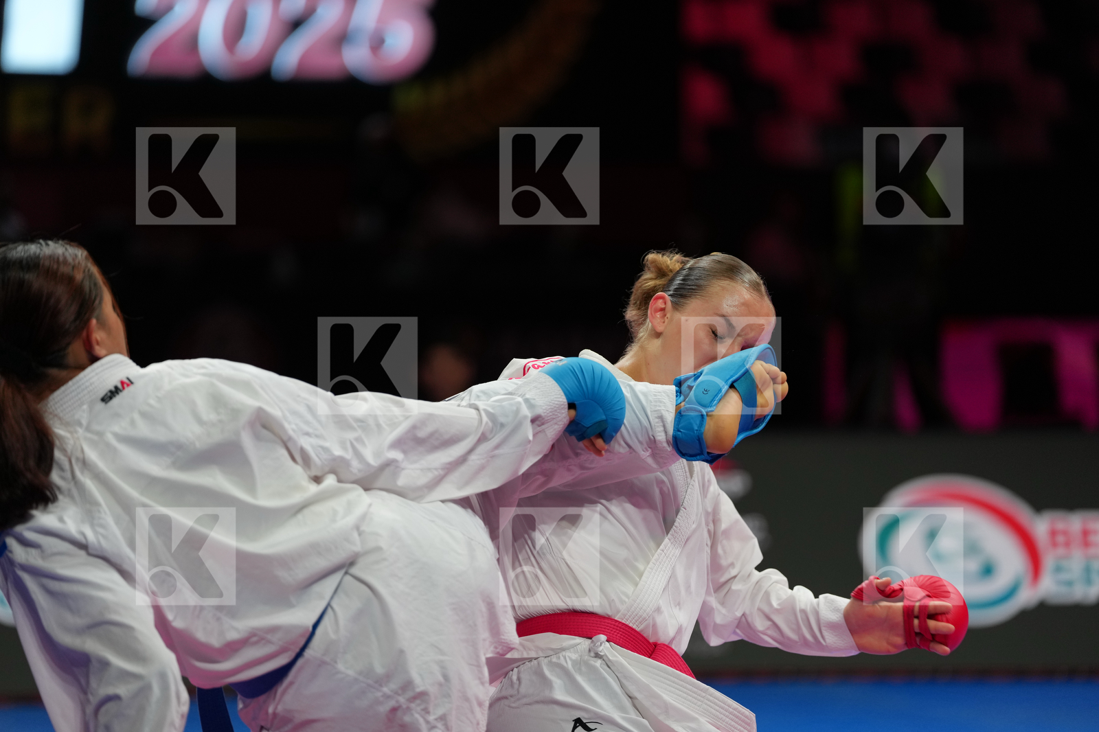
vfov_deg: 7.8
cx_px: 550
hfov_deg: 11.7
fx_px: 5341
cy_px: 366
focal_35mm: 175
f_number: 2.8
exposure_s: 1/1000
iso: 1000
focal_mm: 175
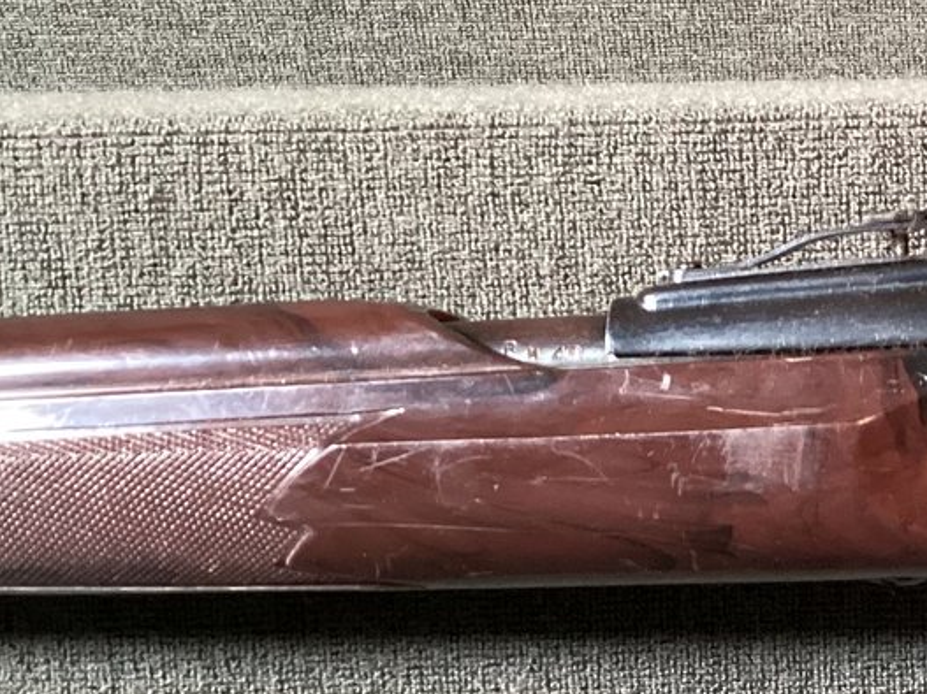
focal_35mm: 89
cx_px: 1120
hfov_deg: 20.5
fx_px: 2383
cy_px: 431
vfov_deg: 16.6
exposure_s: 1/33
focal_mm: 3.3
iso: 320
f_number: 2.4
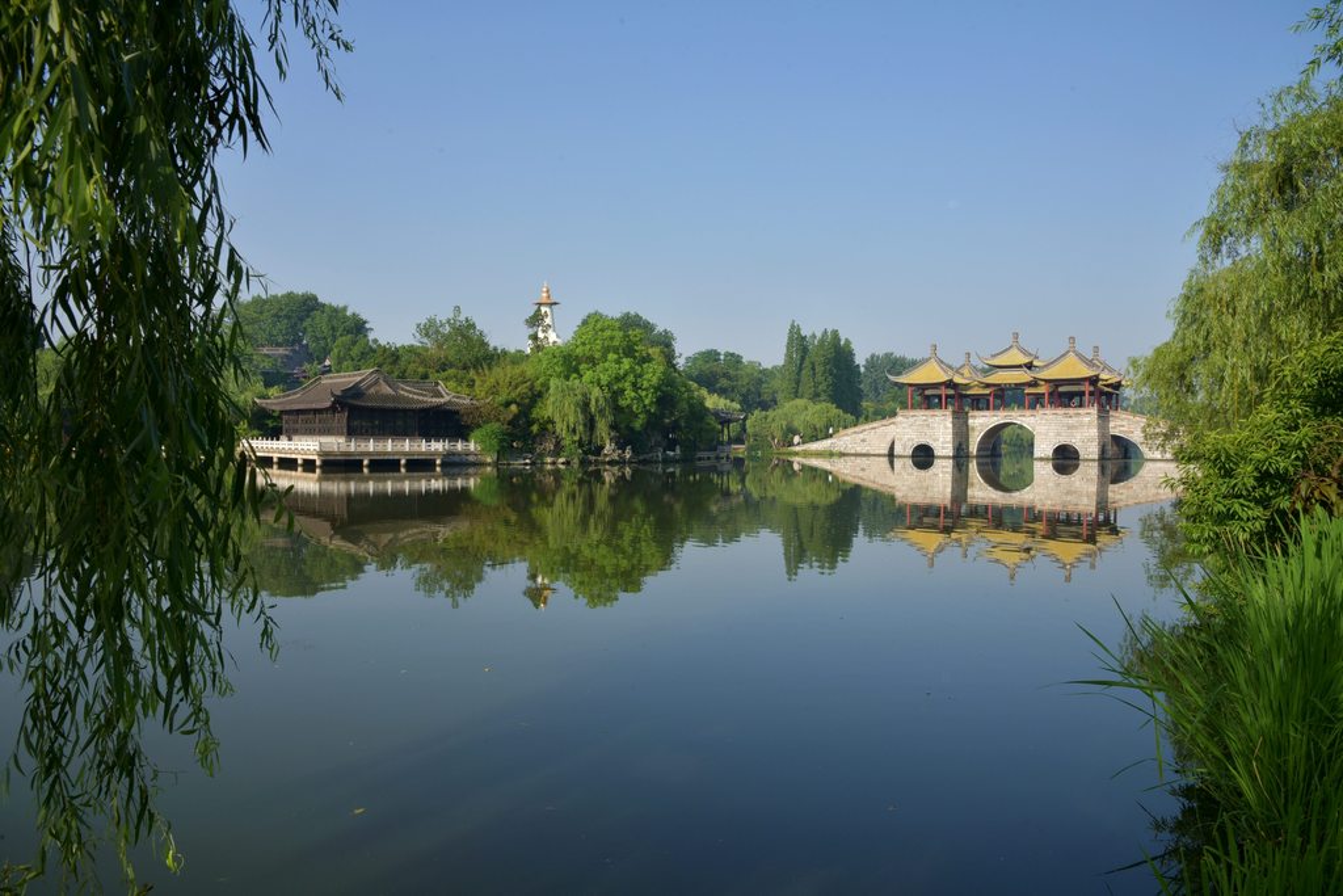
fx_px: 895
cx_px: 672
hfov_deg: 73.7
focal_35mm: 24
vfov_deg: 53.1
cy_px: 448
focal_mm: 24
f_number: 16
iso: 320
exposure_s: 1/125
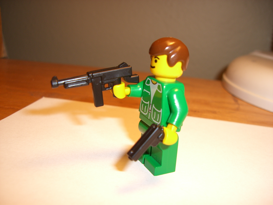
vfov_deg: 37.7
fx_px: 300
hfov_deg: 49.0
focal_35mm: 38
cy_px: 102
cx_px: 136
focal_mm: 6.2
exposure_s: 1/60
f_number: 2.7
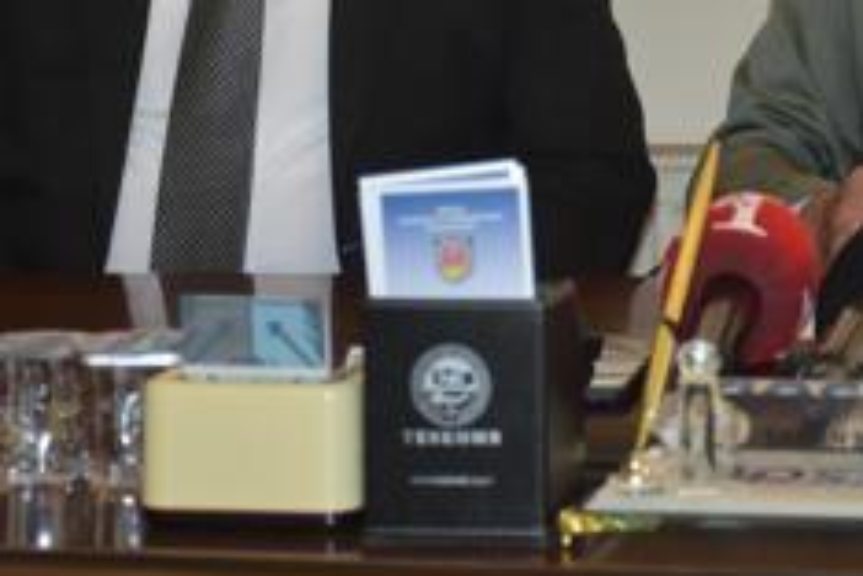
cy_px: -159
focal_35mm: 197
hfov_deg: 10.4
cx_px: 780
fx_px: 4722
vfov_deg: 6.9
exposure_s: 1/60
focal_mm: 50
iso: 450
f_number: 4.8
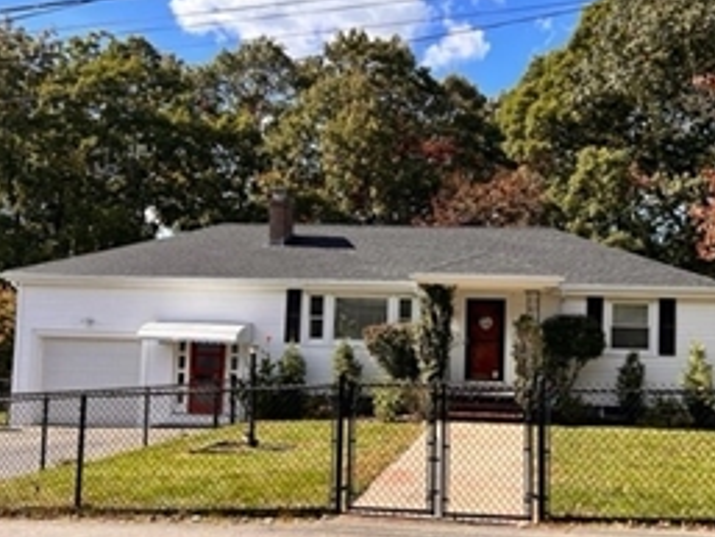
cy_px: 306
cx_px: 434
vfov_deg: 40.6
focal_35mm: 35
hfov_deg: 52.2
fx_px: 723
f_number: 1.5
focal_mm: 5.7
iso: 50
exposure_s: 1/1901
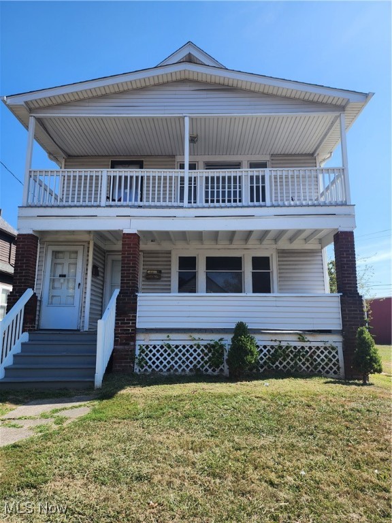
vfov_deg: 73.9
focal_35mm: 23
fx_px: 347
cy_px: 262
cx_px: 196
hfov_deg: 58.9
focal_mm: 6.4
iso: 12
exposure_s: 1/634
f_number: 1.8
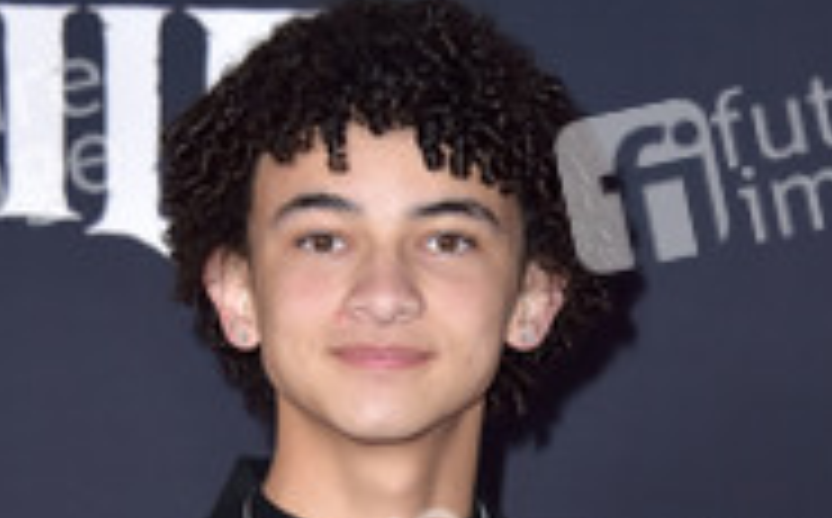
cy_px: 842
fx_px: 5253
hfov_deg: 9.1
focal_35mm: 232
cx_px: 380
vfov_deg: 5.6
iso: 320
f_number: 7.1
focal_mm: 105
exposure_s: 1/250
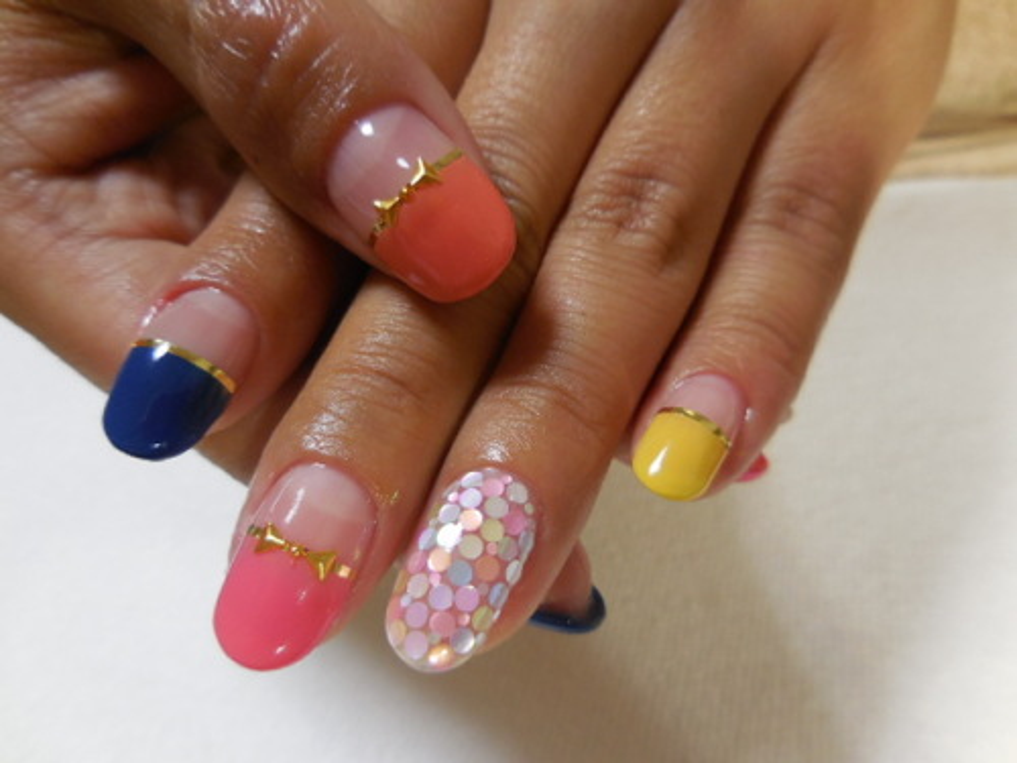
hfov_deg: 69.4
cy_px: 382
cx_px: 508
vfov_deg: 54.9
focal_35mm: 25
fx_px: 734
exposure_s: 1/30
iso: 220
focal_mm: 4.5
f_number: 3.3
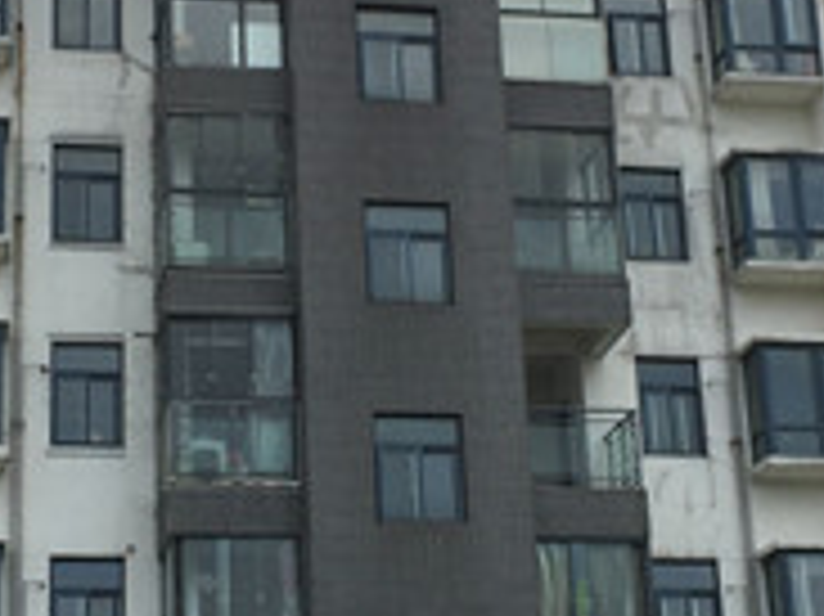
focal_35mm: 95
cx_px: 338
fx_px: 2260
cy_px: 333
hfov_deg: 20.6
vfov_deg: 15.5
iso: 32
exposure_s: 1/3049
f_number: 2.2
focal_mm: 4.15
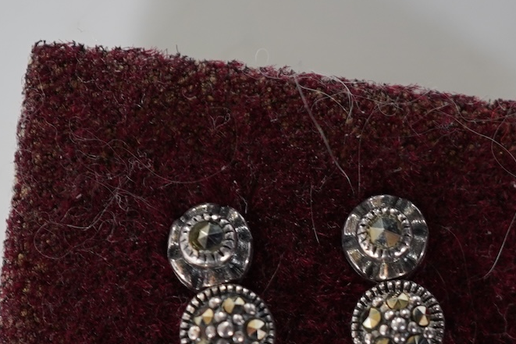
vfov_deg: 10.1
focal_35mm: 134
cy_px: 364
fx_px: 1921
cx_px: 371
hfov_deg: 15.2
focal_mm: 30
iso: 400
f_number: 4.5
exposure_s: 1/20
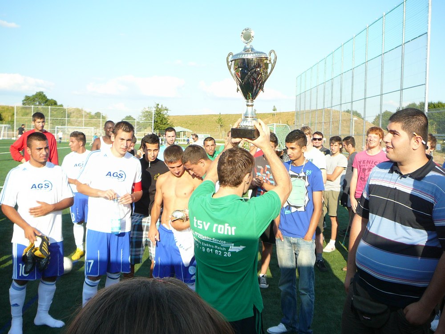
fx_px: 450
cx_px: 222
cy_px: 167
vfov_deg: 40.7
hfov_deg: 52.6
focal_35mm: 35
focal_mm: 5.2
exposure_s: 1/500
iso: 80
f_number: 2.8
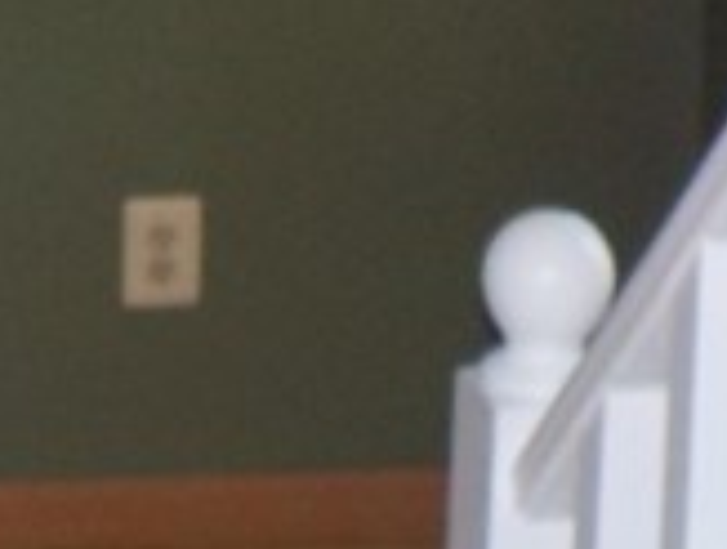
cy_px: -152
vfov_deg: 7.8
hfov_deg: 10.3
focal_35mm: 188
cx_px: -254
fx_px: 3957
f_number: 3.3
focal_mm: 4.1
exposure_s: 1/30
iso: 200
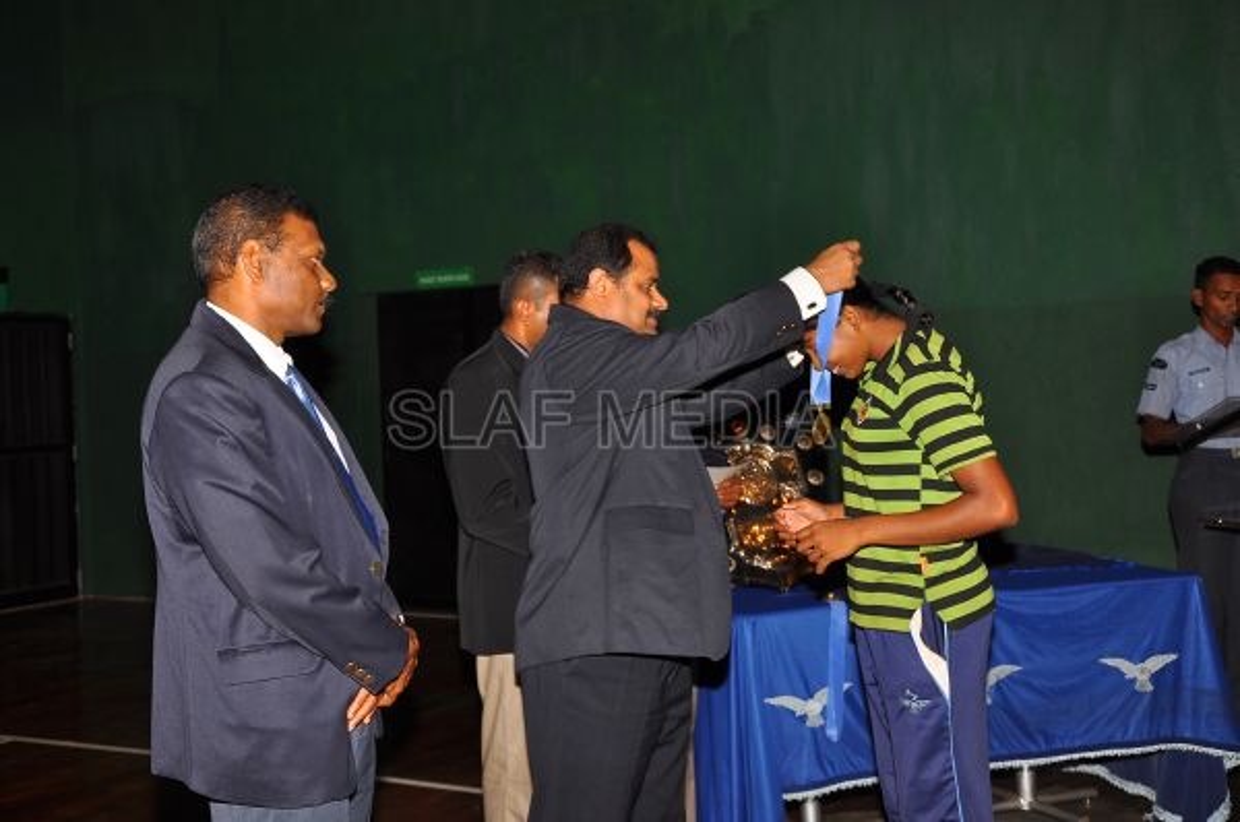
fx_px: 1651
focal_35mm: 48
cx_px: 620
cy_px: 411
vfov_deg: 28.0
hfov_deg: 41.2
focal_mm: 32
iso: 200
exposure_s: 1/60
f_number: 5.6
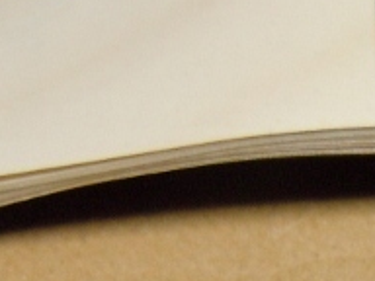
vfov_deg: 11.5
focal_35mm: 125
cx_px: 449
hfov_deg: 15.2
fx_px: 1354
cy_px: 388
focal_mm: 5.4
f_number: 3.5
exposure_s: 1/25
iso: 200
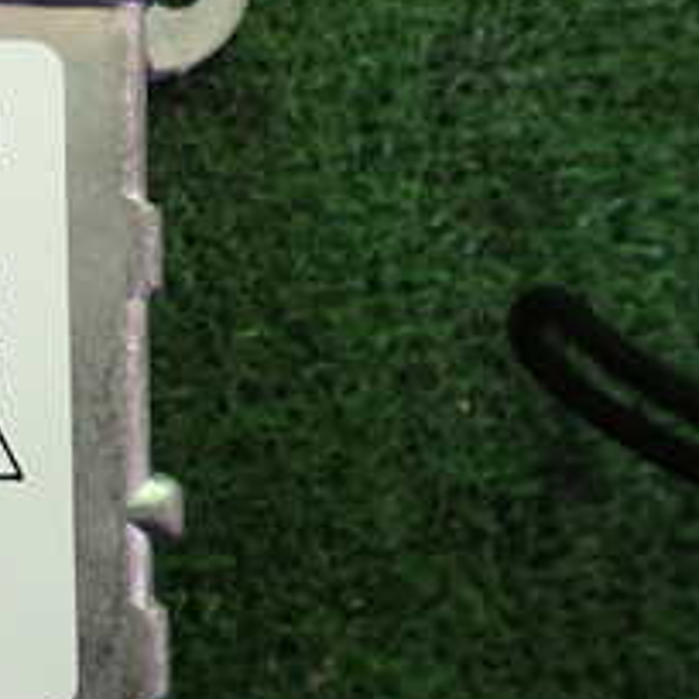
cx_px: -326
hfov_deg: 22.2
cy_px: 147
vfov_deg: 26.0
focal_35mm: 65
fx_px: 1485
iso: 100
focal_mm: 4.5
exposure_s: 1/60
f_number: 2
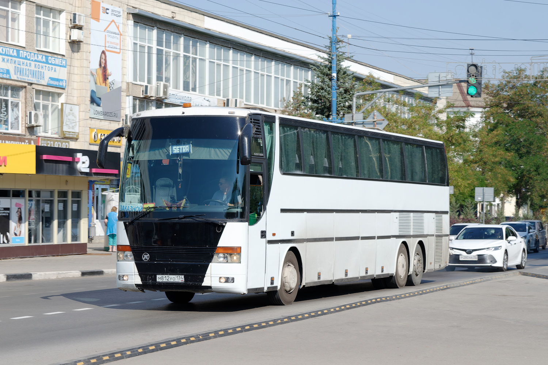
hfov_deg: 24.6
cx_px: 274
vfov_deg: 16.6
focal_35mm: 82
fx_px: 1256
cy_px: 182
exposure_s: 1/250
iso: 100
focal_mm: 55
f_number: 9
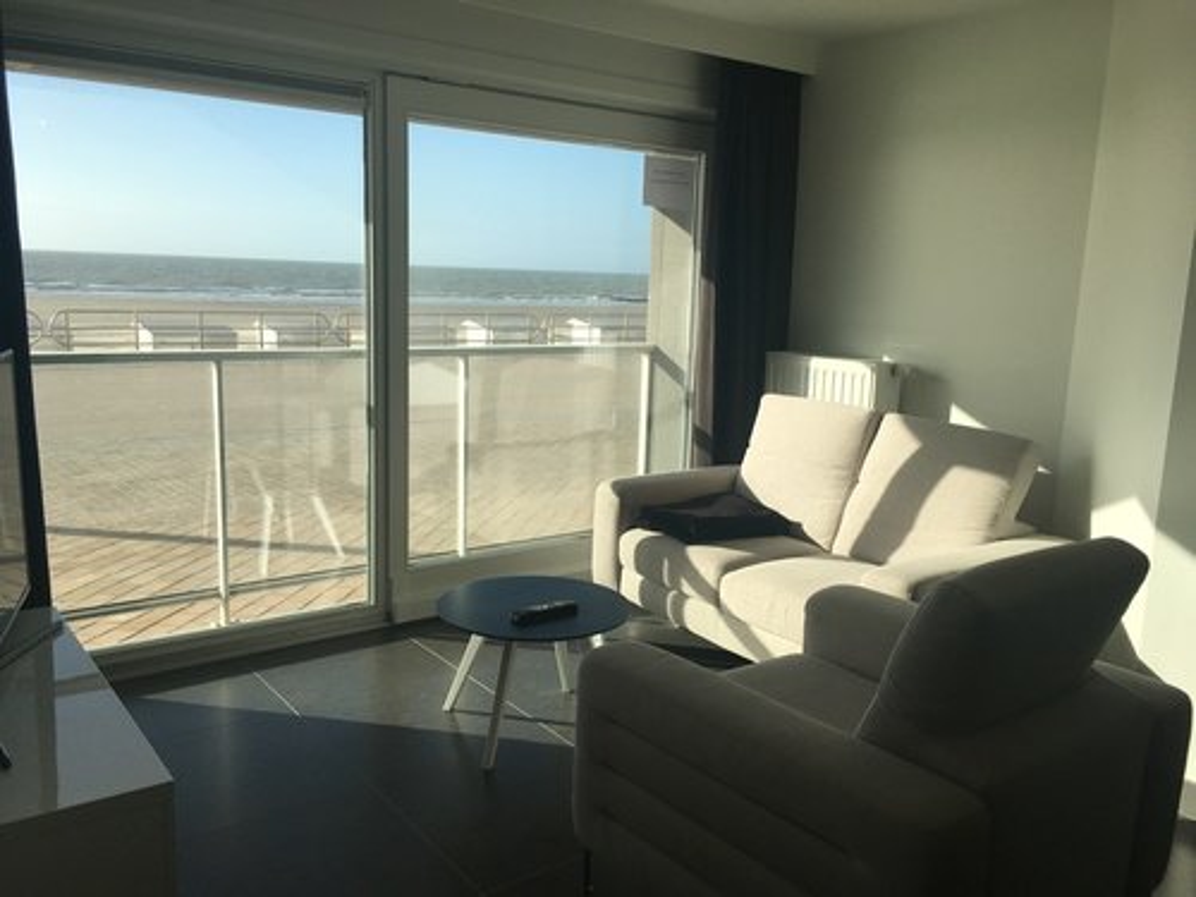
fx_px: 1002
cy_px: 448
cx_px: 598
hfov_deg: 61.7
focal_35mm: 29
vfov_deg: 48.2
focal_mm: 4.15
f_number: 2.2
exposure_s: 1/1148
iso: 25
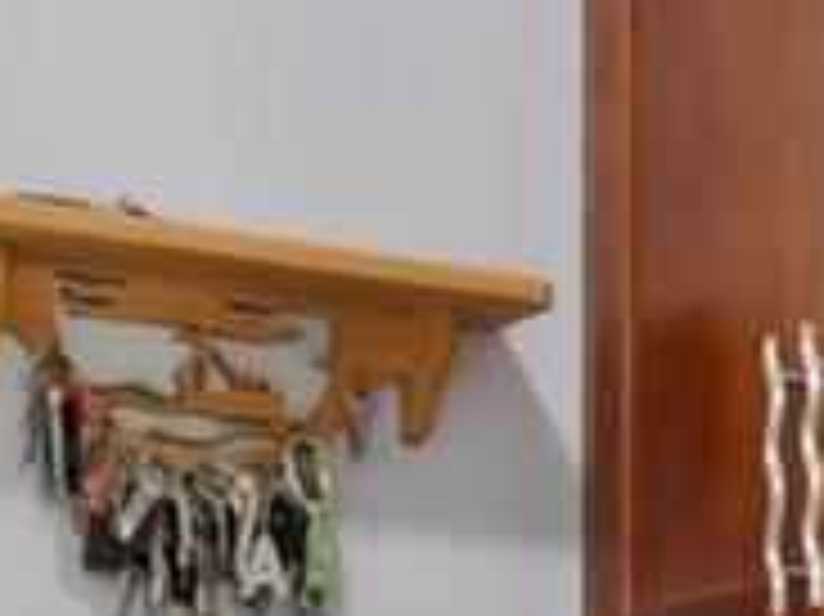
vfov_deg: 10.8
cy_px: 1205
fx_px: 2997
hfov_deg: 15.3
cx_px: 883
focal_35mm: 126
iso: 400
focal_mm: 10
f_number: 8
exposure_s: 1/1.25
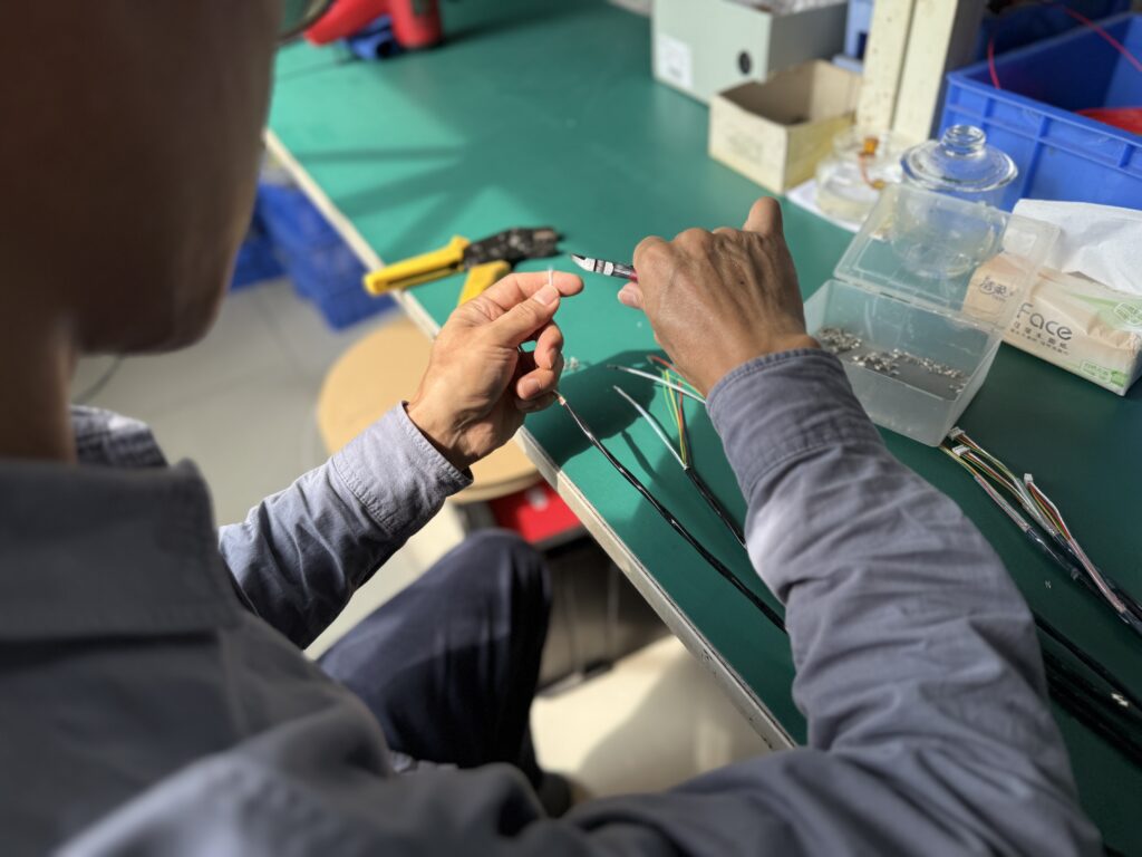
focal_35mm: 24
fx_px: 792
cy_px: 428
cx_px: 571
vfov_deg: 56.8
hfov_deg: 71.6
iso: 80
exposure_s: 1/1091
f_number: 1.78
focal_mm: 6.76
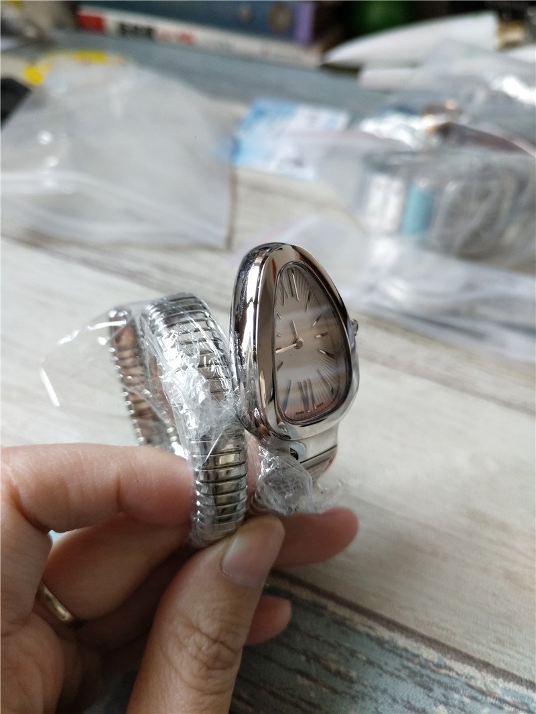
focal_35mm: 25
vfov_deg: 69.4
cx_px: 268
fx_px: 516
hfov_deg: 54.9
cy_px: 357
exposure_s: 1/25
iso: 100
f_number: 1.8
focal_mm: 4.36
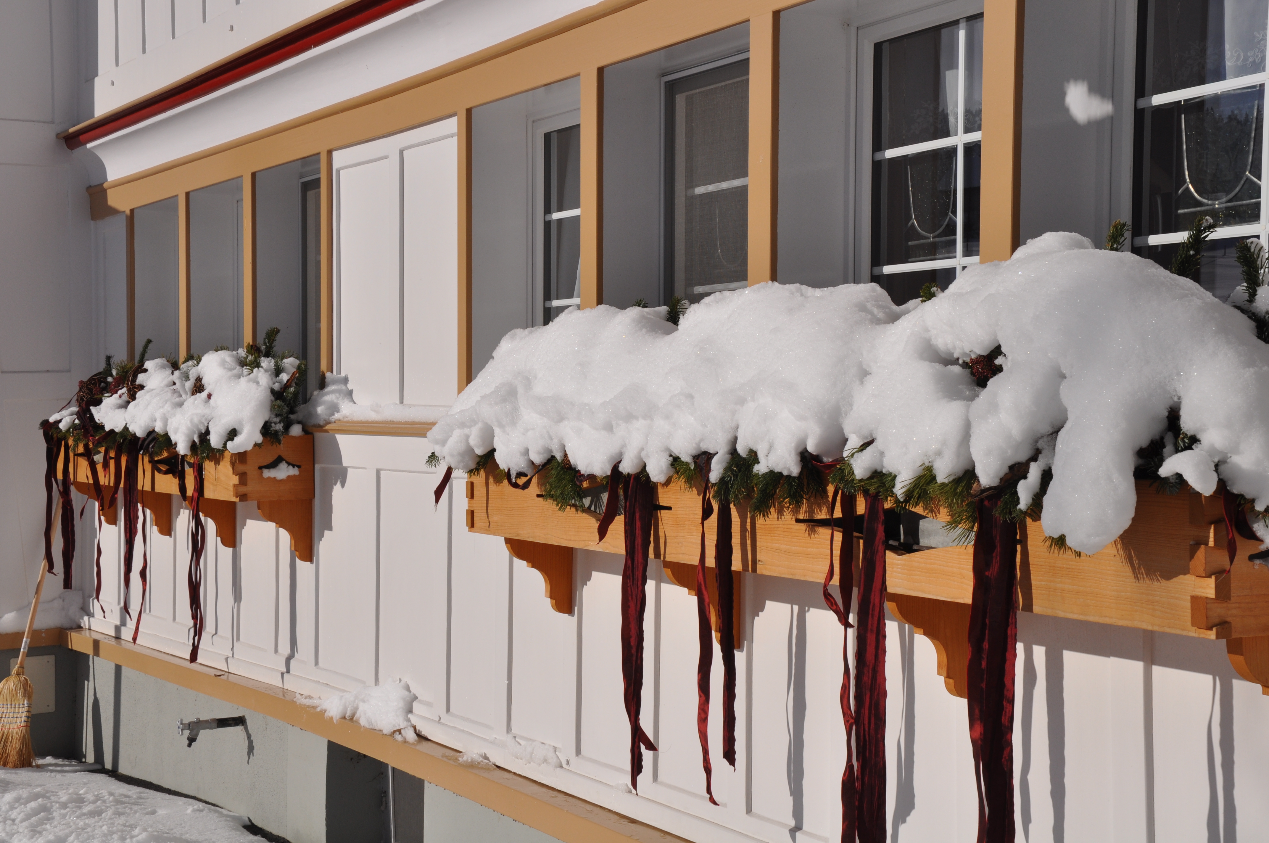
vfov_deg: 22.6
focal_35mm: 60
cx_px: 634
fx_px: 2112
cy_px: 422
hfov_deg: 33.4
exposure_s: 1/640
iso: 200
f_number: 13
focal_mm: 40
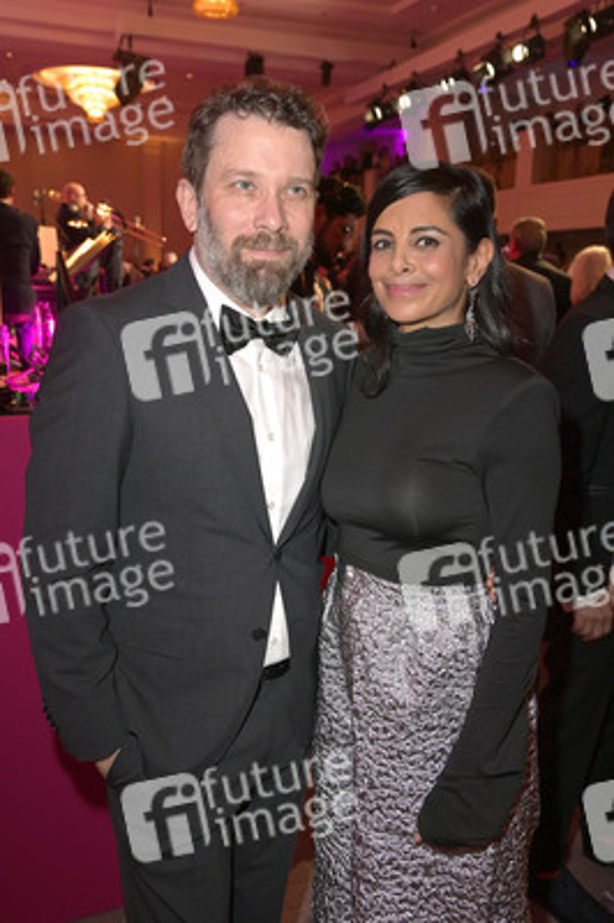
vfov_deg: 58.8
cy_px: 462
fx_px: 820
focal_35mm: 32
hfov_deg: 41.0
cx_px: 307
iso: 1250
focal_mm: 32
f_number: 5
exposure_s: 1/40
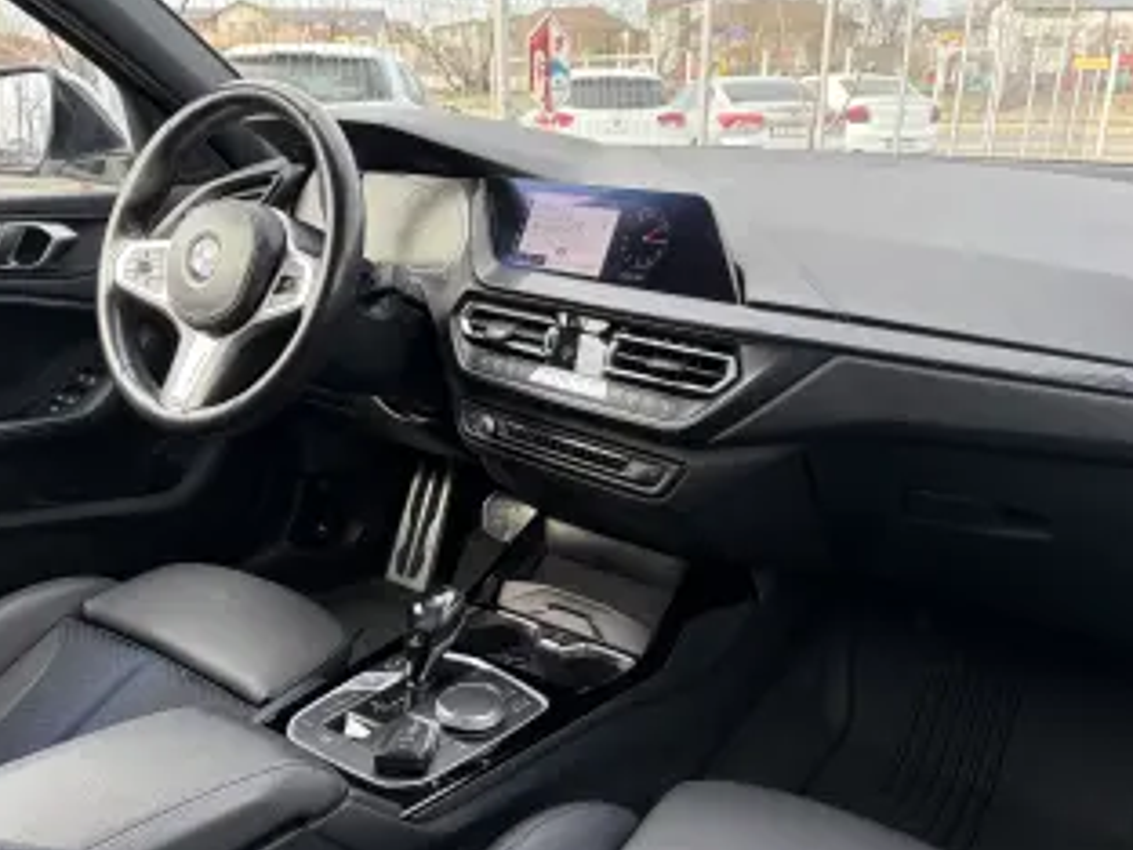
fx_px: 982
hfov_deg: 59.9
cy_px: 450
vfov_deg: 46.8
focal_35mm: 30
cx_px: 545
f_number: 1.6
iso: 50
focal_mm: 5.96
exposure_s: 1/176
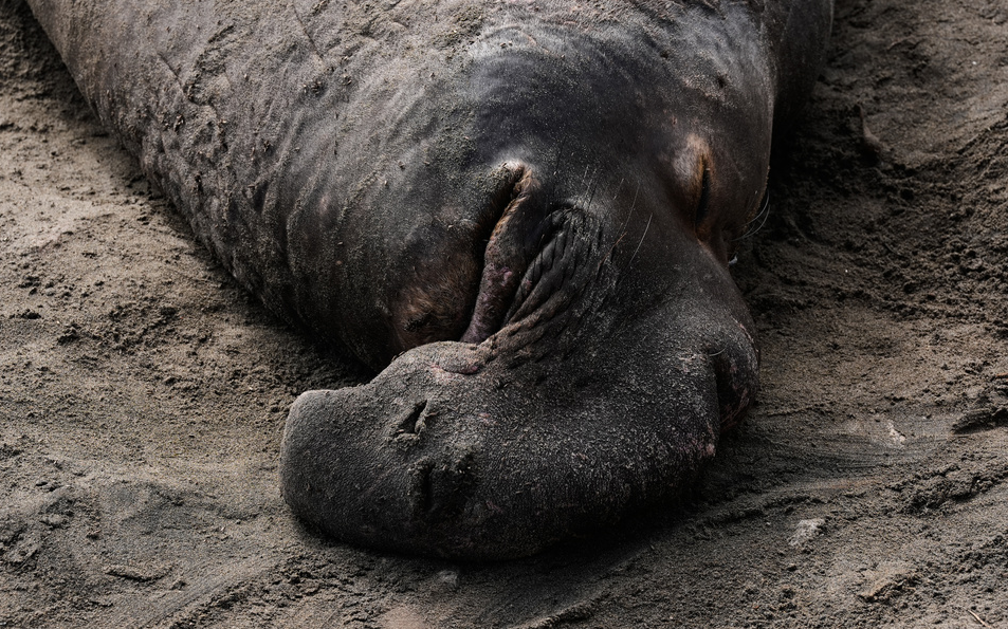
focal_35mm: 206
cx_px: 483
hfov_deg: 10.2
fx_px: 5657
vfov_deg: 6.4
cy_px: 301
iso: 400
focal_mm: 188
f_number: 8
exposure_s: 1/500
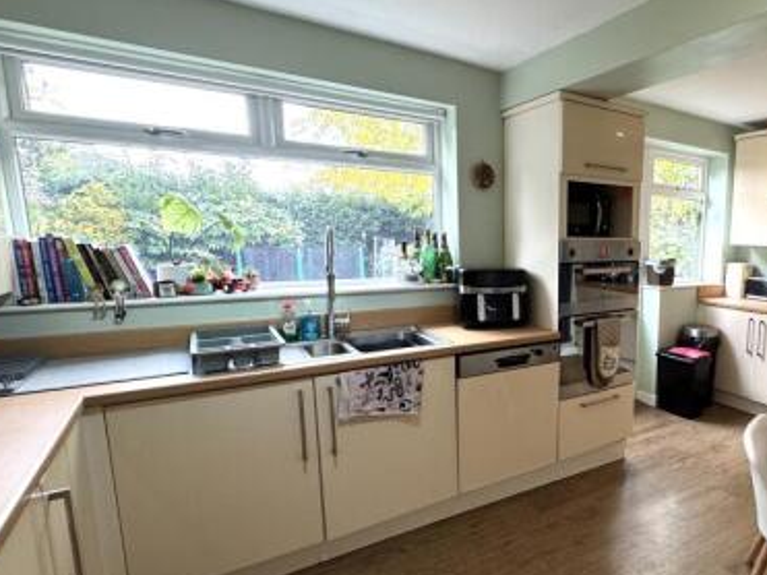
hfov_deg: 71.3
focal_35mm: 22
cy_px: 313
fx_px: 487
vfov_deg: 61.0
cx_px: 574
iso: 200
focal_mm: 2.22
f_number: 2.2
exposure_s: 1/100
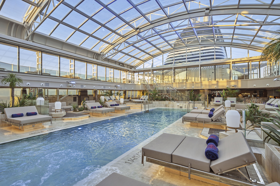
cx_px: 140
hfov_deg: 90.0
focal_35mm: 18
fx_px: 140
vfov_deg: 67.4
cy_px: 93
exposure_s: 1/50
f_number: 9
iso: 500
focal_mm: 18
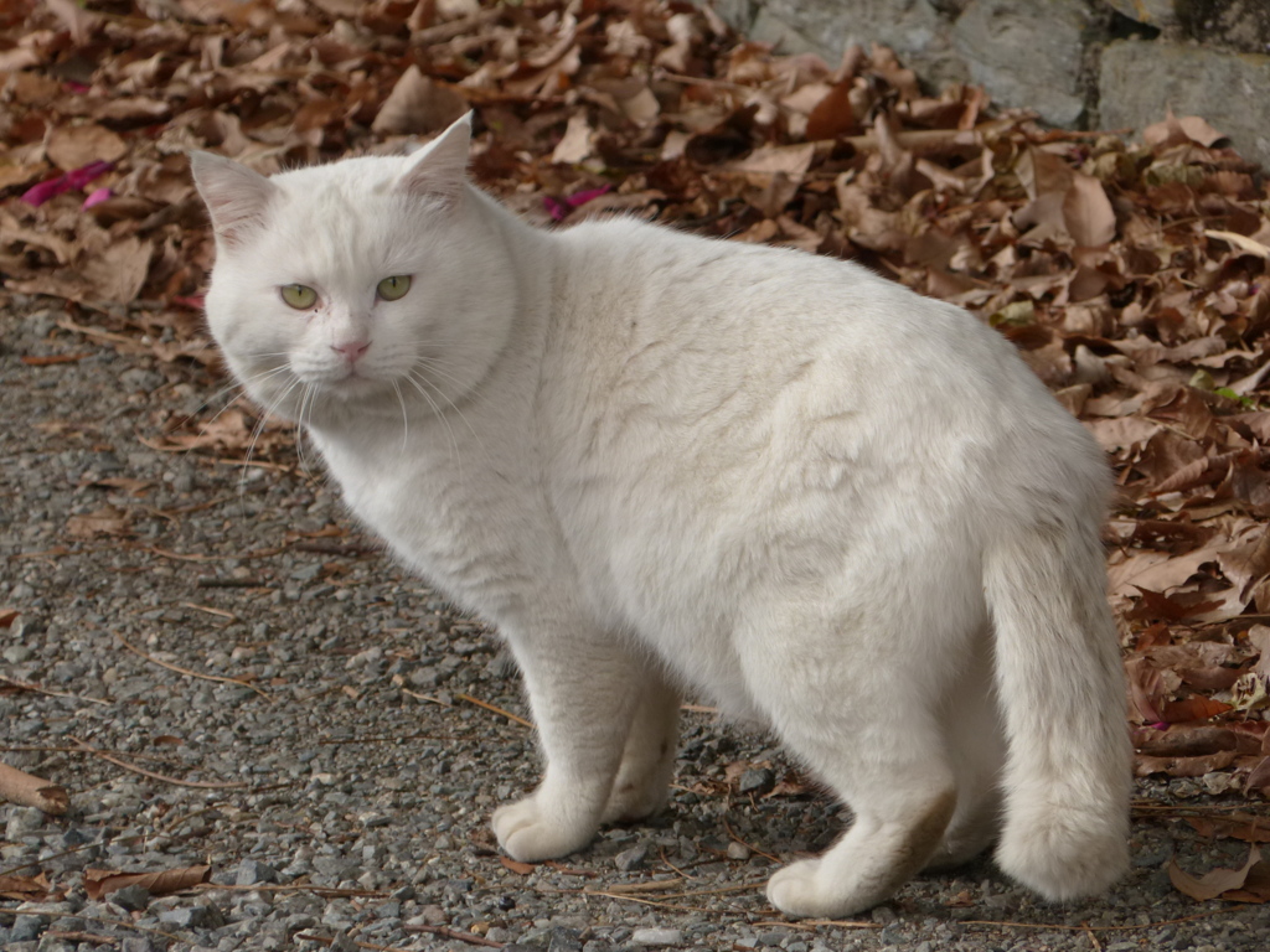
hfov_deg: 3.6
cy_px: 476
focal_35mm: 547
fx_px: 20068
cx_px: 635
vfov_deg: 2.7
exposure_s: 1/200
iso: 125
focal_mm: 98.5
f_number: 5.6
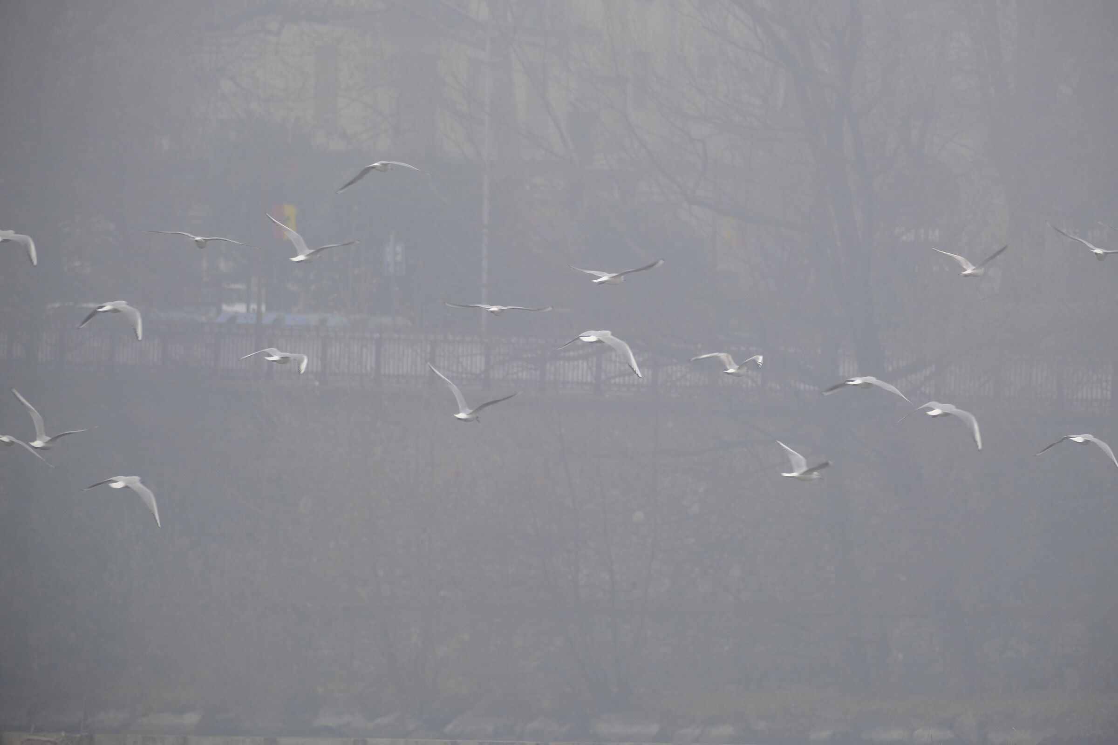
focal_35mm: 450
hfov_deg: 4.6
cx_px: 559
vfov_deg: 3.1
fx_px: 13974
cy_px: 372
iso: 800
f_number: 5.6
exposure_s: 1/240
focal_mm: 300
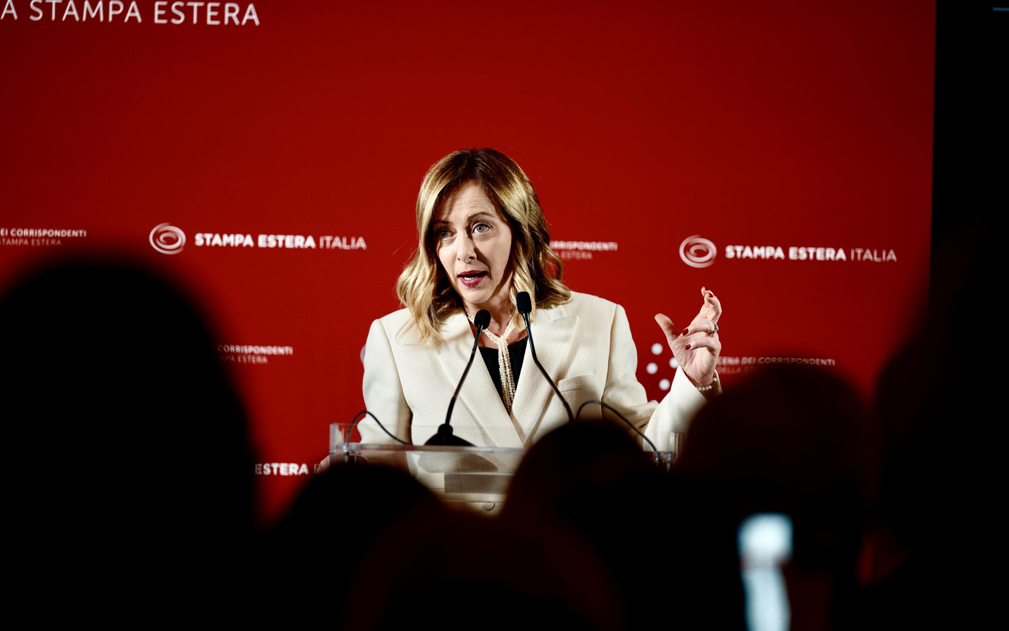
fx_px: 5610
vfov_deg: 6.4
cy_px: 305
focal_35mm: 204
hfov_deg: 10.3
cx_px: 505
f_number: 2.8
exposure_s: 1/160
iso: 720
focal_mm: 200
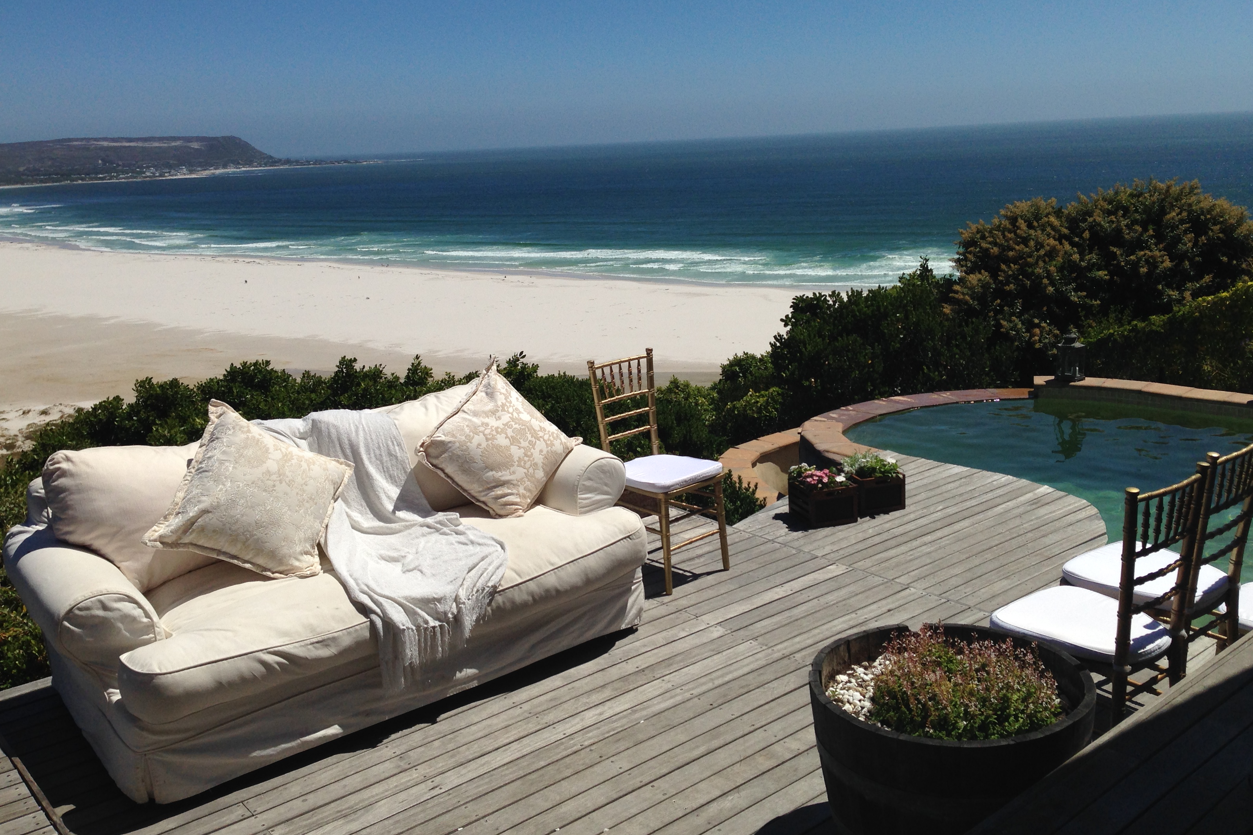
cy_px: 372
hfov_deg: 54.4
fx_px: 1218
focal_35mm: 35
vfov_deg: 37.8
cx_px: 624
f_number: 2.4
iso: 50
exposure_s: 1/4926
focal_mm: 4.12
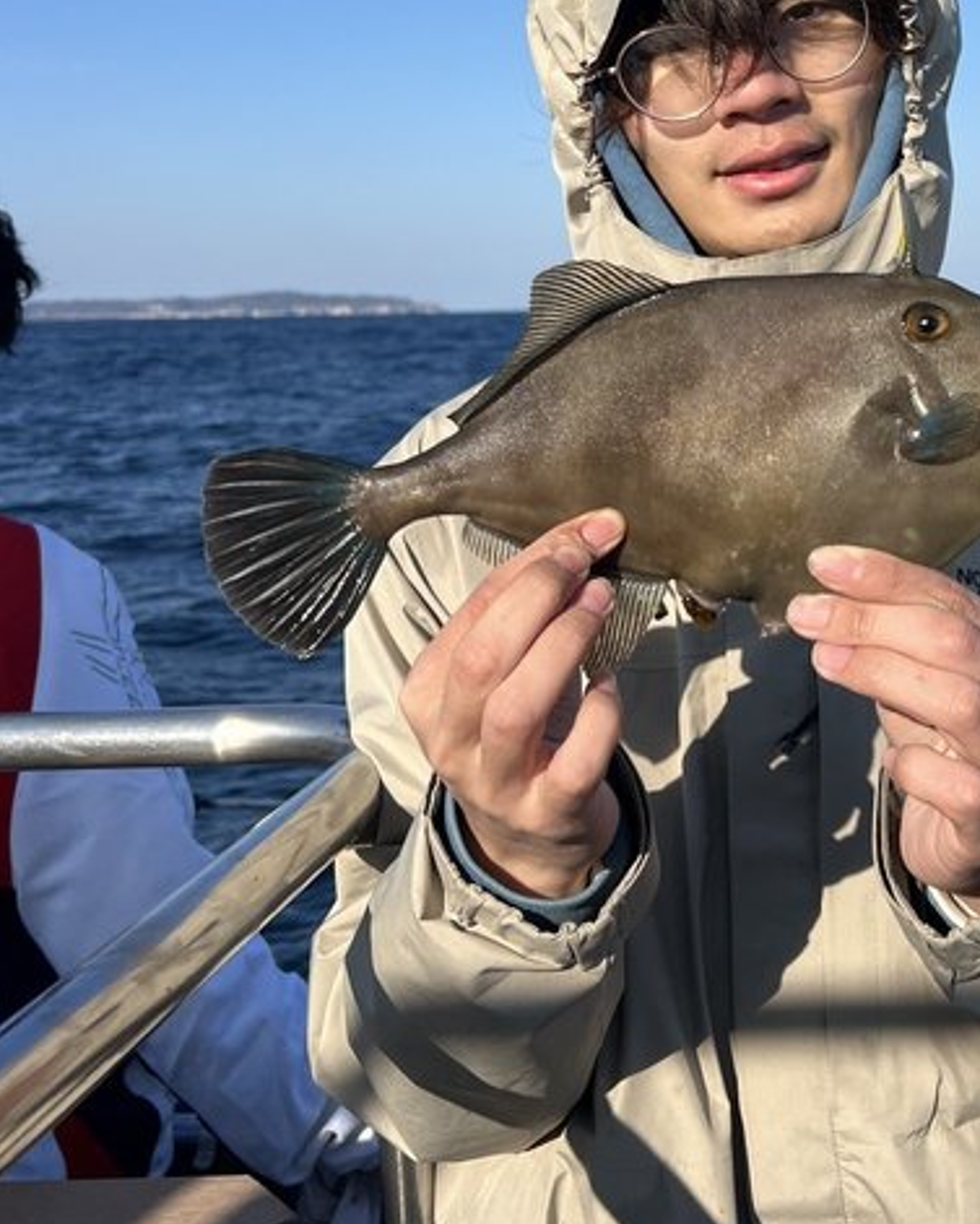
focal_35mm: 46
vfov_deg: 38.9
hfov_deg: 31.9
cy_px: 265
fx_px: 1667
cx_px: 782
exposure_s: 1/3968
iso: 50
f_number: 1.5
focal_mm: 5.7
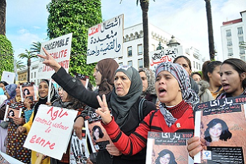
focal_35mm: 27
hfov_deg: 67.5
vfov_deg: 47.8
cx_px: 123
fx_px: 184
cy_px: 82
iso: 400
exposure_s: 1/1000
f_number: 3.5
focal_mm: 18
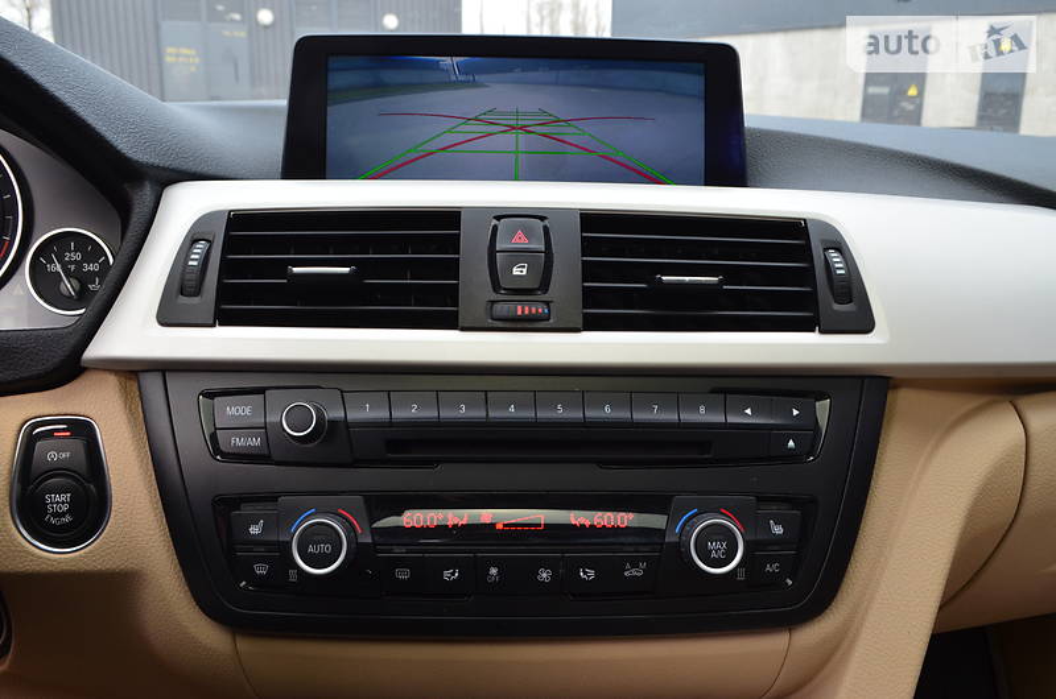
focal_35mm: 30
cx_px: 528
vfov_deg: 43.4
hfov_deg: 62.0
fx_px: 878
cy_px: 350
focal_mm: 20
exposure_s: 1/50
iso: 400
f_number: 10
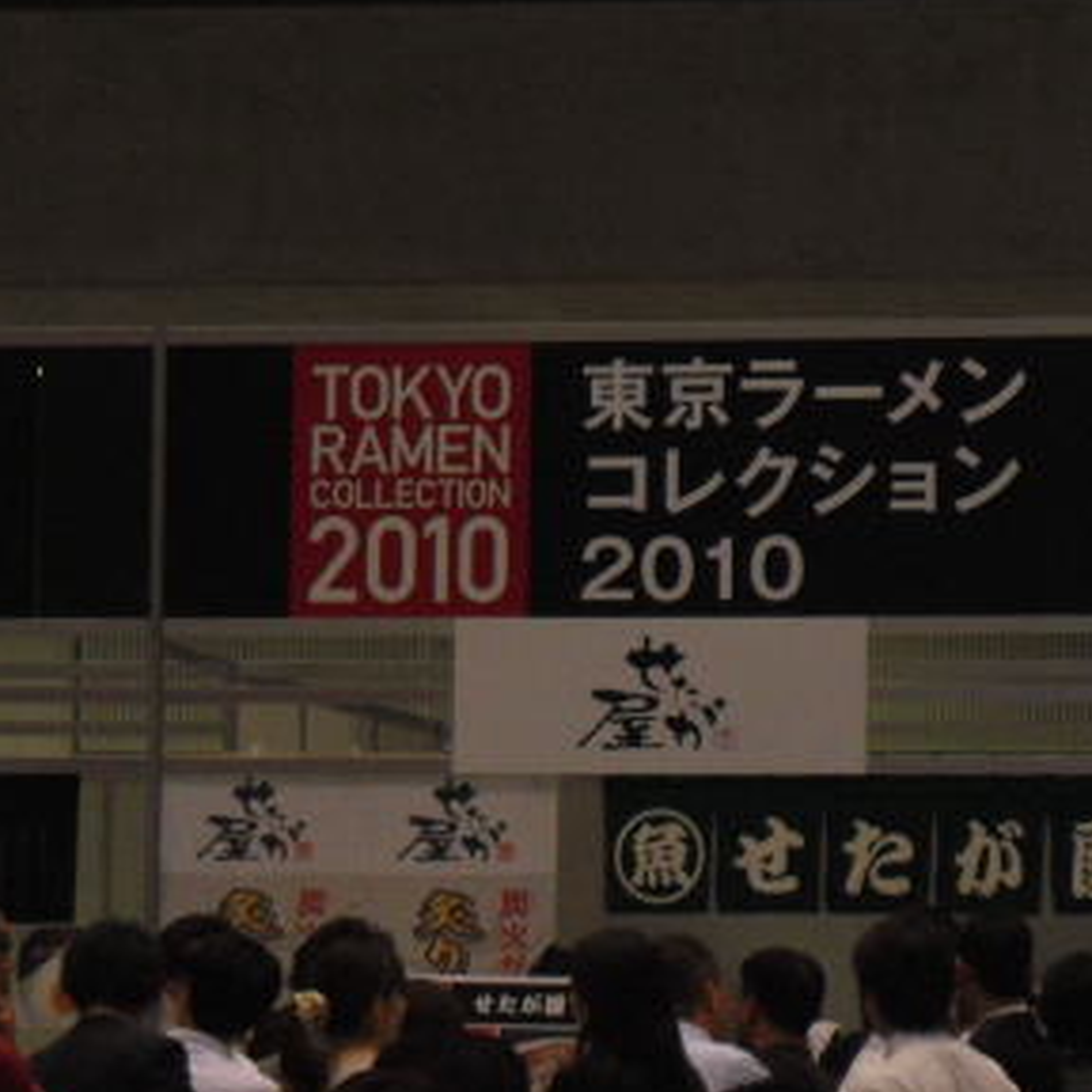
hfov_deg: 8.3
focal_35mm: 210
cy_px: 660
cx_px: 743
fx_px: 7495
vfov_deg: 8.3
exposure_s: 1/60
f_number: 5.6
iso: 400
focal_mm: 18.9
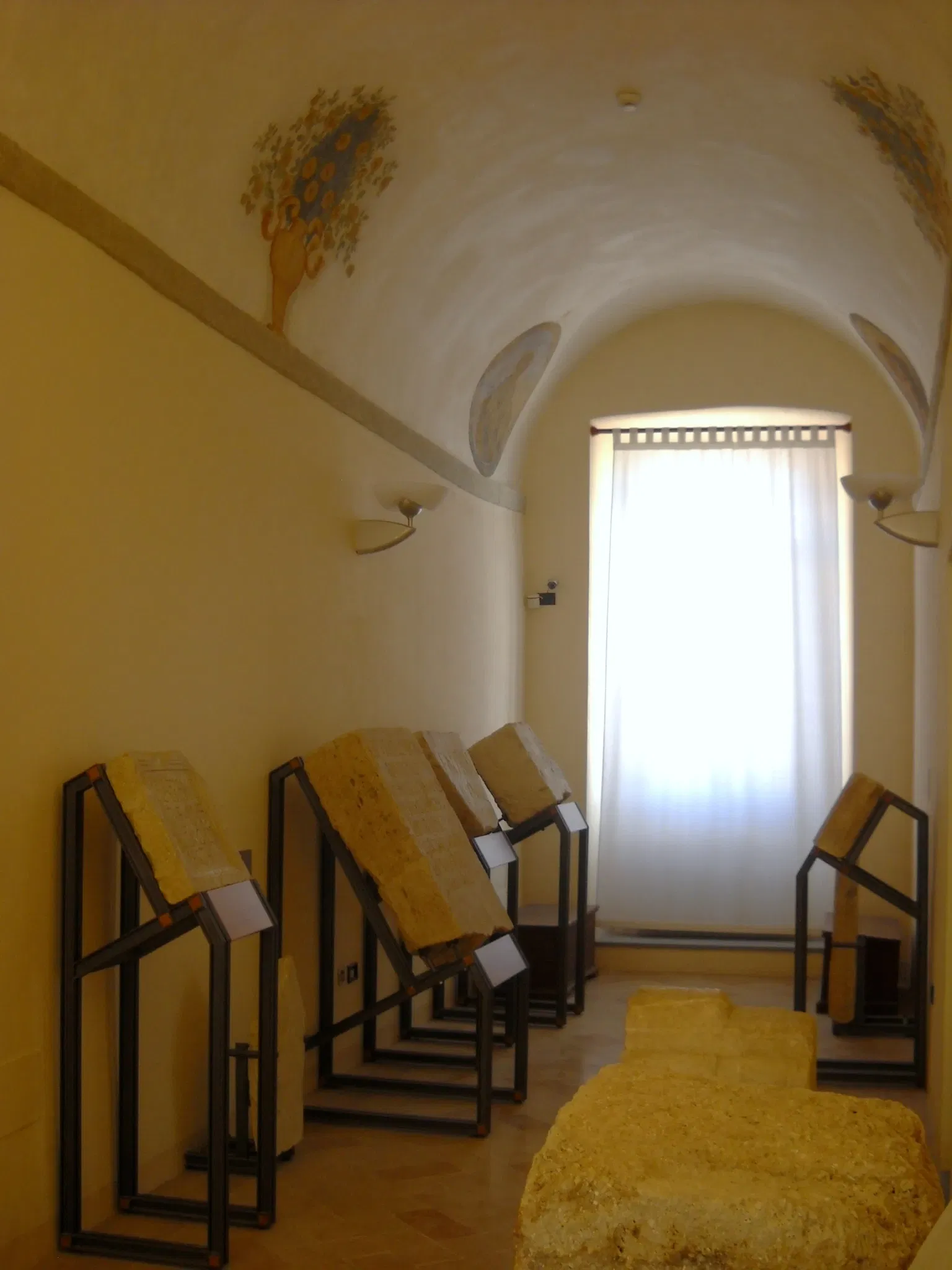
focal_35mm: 41
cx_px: 476
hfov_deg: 35.1
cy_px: 635
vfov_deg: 45.8
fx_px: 1503
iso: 87
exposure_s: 1/60
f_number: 3.1
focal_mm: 6.72
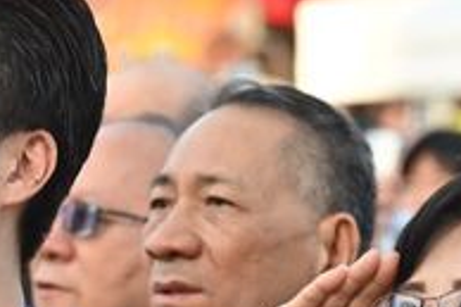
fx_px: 6320
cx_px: 2
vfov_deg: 2.8
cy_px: 356
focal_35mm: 494
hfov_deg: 4.2
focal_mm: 160
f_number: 6.3
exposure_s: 1/250
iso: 500
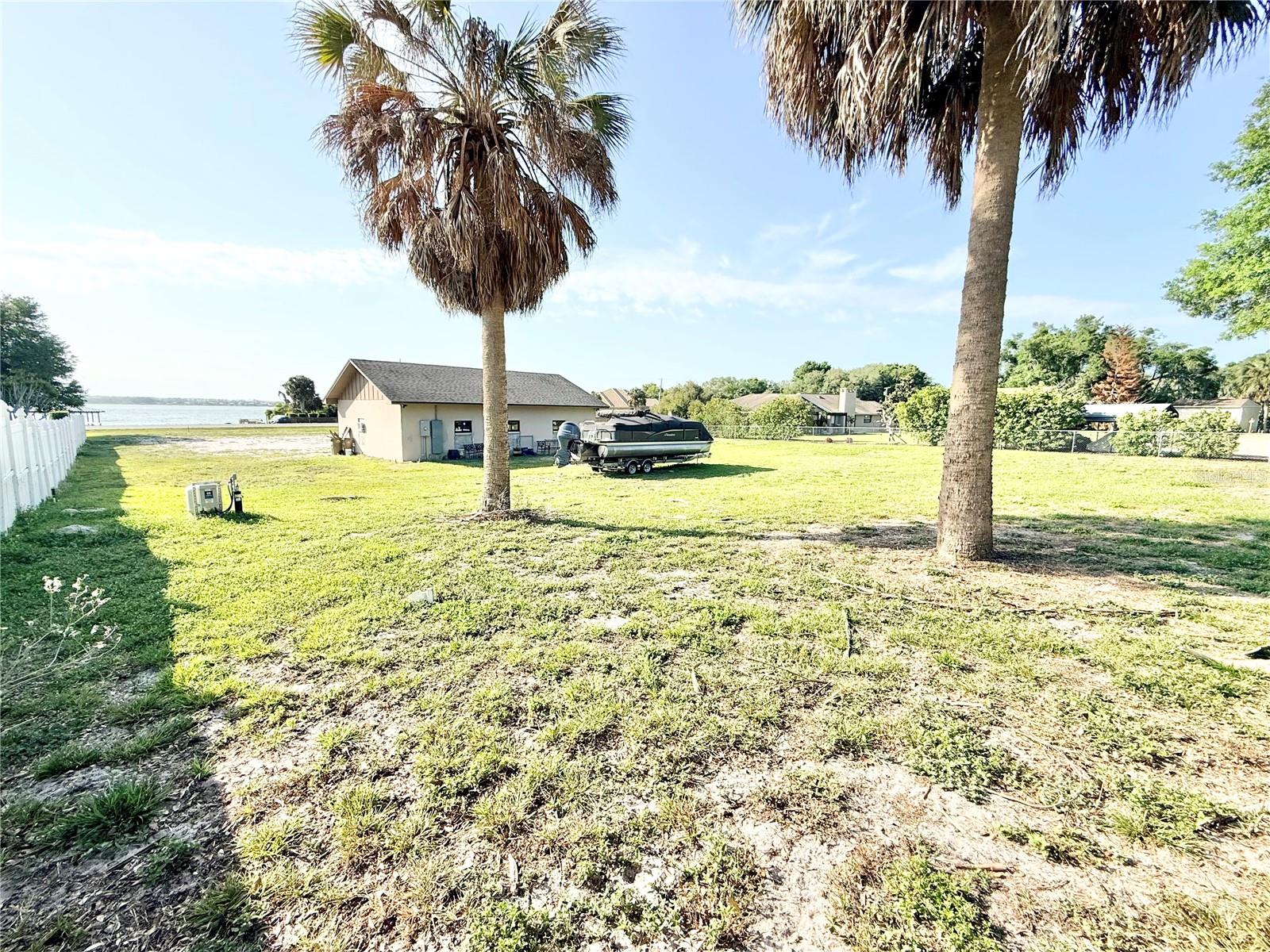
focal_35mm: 14
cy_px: 476
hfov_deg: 102.1
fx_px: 514
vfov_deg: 85.7
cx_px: 635
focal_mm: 2.22
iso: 50
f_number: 2.2
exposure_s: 1/1613
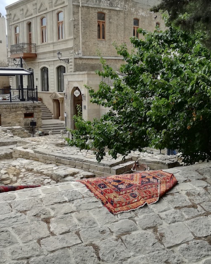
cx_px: 99
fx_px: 328
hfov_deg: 35.7
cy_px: 125
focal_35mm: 42
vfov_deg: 43.8
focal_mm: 3.79
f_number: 2
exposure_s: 1/1091
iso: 50
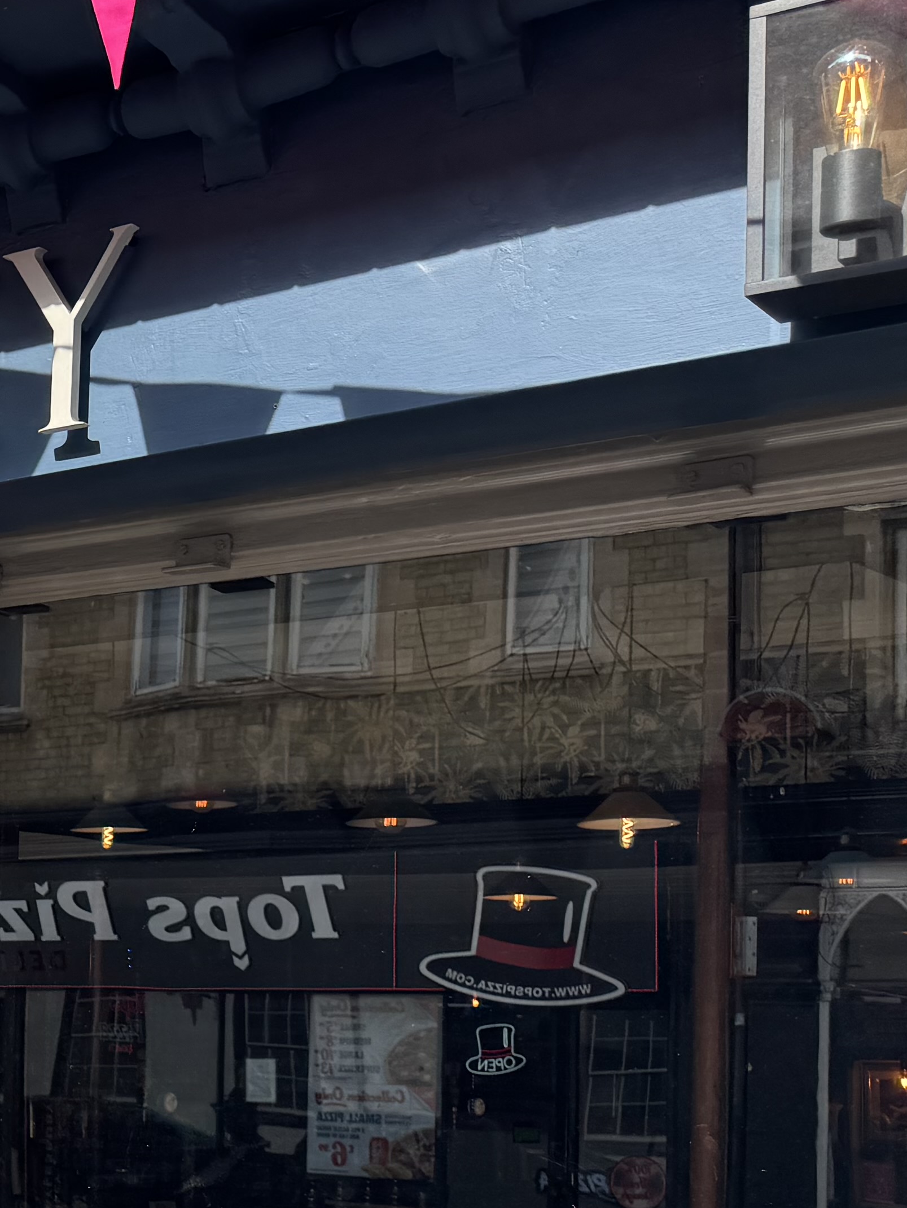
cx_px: -601
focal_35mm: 64
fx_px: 2235
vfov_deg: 29.6
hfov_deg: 19.0
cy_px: 966
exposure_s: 1/1721
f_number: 1.78
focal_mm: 6.76
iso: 80
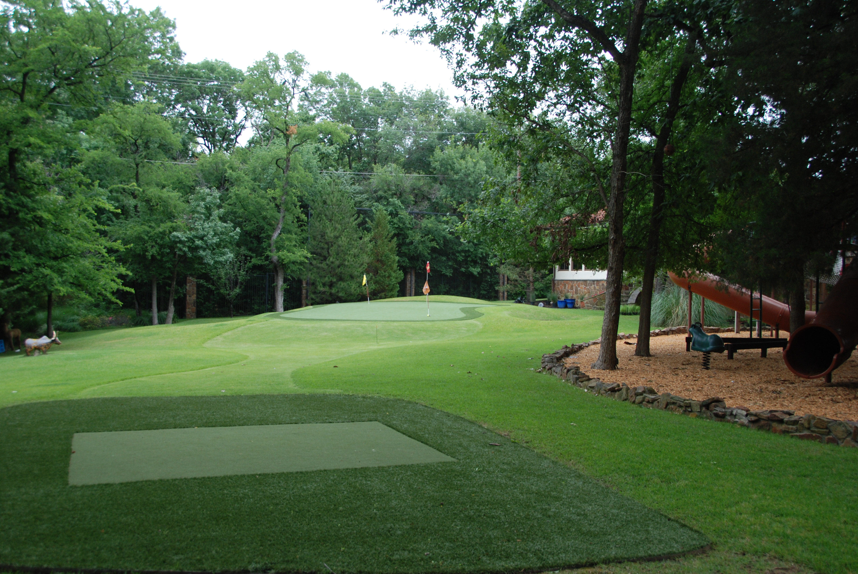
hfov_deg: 53.1
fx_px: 859
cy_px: 287
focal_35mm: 36
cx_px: 429
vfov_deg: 37.0
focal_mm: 24
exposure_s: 1/125
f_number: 5.6
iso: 200
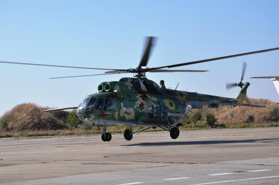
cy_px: 92
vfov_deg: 13.0
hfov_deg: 19.5
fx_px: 813
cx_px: 140
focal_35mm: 105
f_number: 10
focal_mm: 70
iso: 200
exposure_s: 1/400
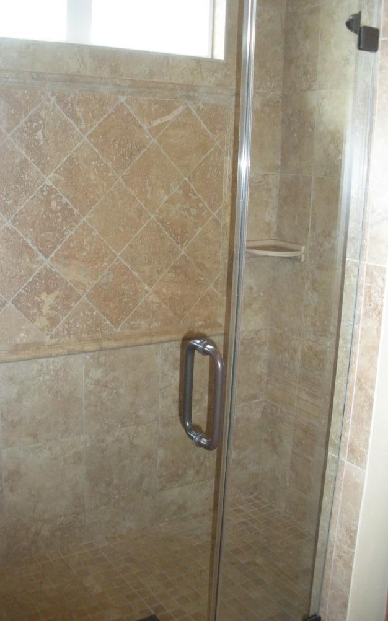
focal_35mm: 39
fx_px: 660
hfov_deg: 32.6
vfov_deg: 50.4
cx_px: 151
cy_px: 310
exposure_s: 1/60
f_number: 3.5
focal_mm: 6.3
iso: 463
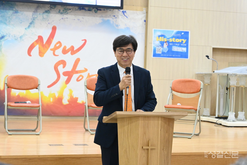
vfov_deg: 18.2
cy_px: 82
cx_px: 124
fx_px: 514
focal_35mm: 75
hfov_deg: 27.0
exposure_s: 1/80
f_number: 6.3
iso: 3200
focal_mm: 50
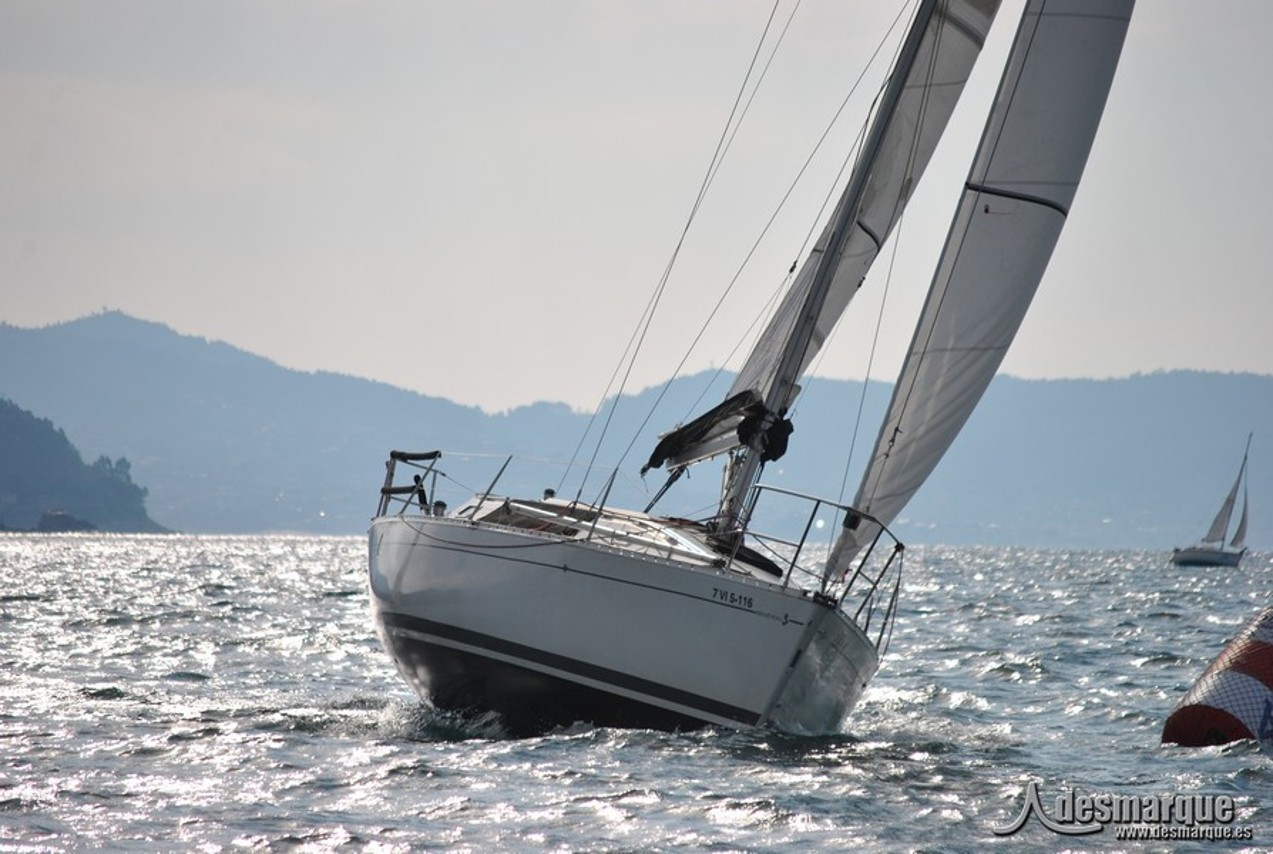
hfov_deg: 9.4
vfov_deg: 6.3
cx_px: 636
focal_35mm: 218
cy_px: 427
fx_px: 7706
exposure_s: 1/2000
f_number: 5.6
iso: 140
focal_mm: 145
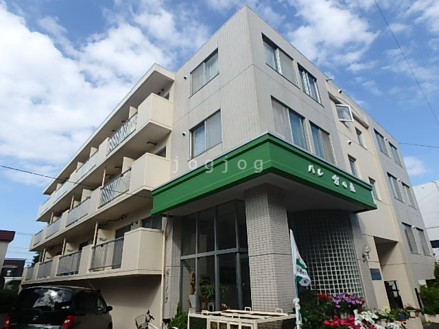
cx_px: 220
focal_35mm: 21
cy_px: 164
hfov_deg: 79.0
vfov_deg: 63.4
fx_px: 266
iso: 125
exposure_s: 1/400
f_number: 6
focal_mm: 3.7
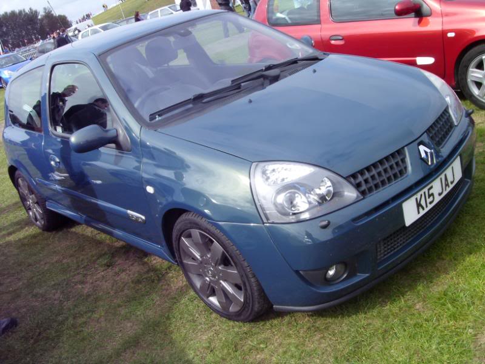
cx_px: 242
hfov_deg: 58.4
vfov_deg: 45.4
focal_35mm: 31
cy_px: 182
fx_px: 434
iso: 50
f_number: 6.3
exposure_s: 1/135
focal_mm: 6.3
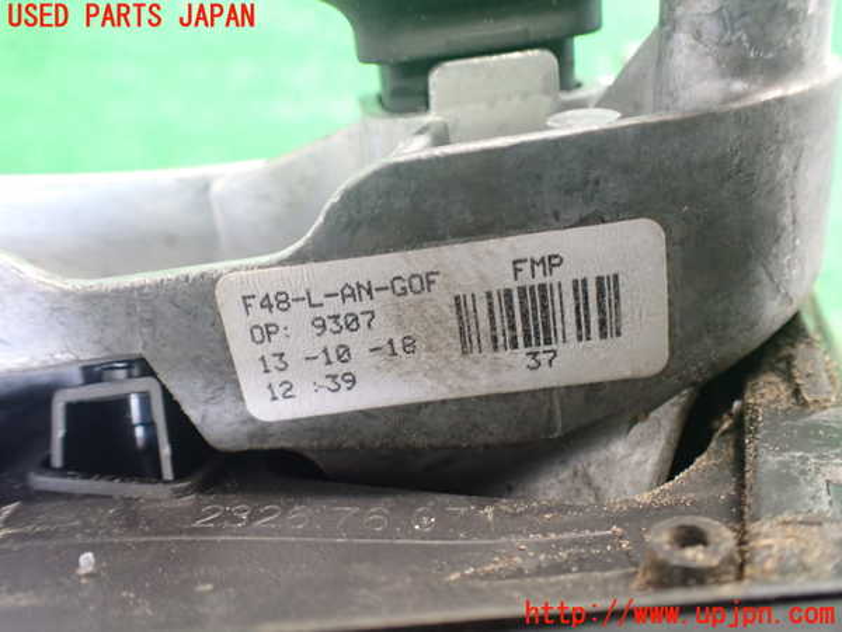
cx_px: 421
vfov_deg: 46.8
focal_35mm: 30
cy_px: 316
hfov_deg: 60.0
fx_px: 730
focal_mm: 5.4
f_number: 2.3
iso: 800
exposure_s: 1/50
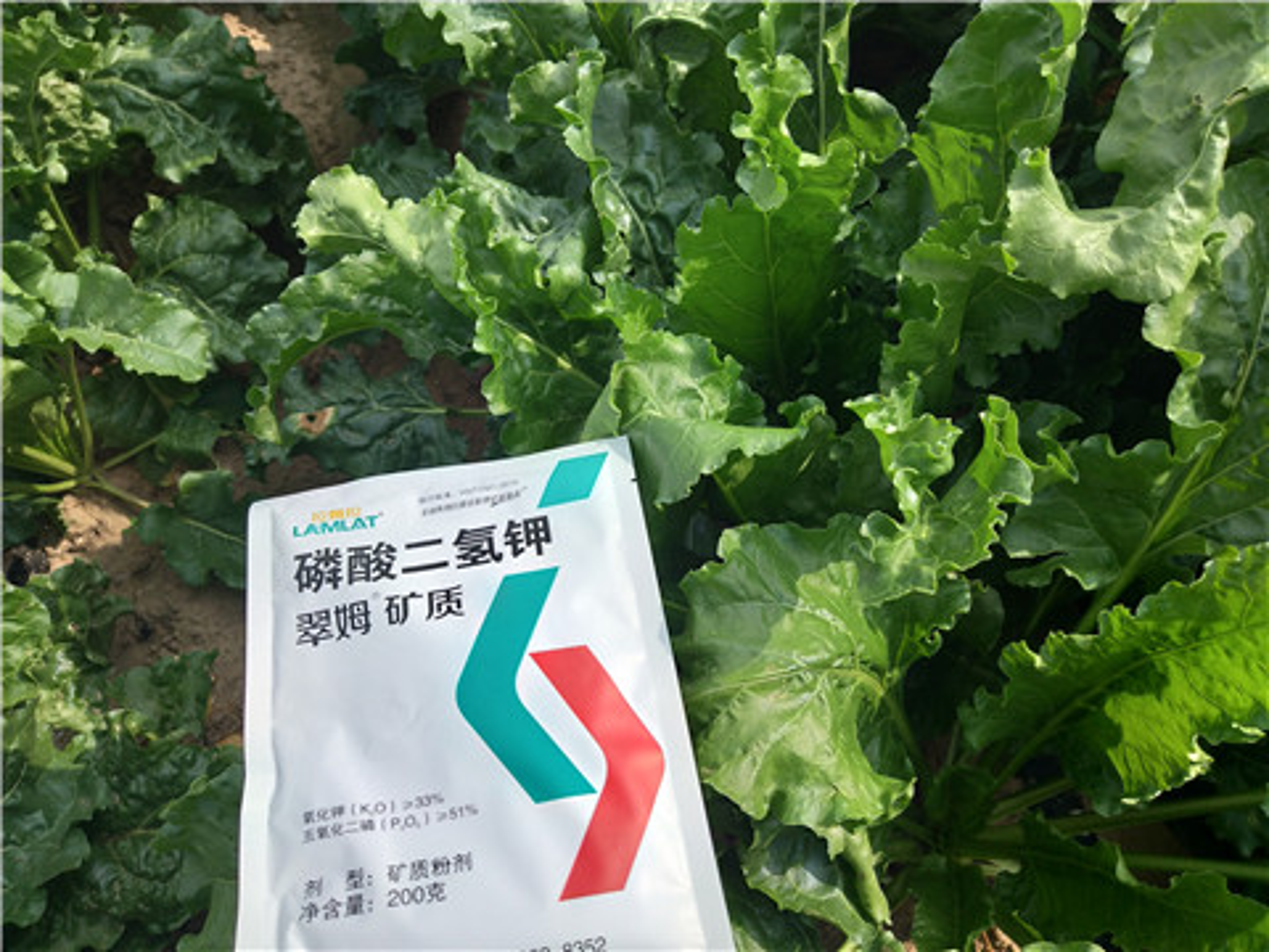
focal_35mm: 30
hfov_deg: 60.0
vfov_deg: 46.8
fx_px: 1100
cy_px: 476
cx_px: 634
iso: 68
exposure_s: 1/4171
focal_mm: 3.95
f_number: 1.8
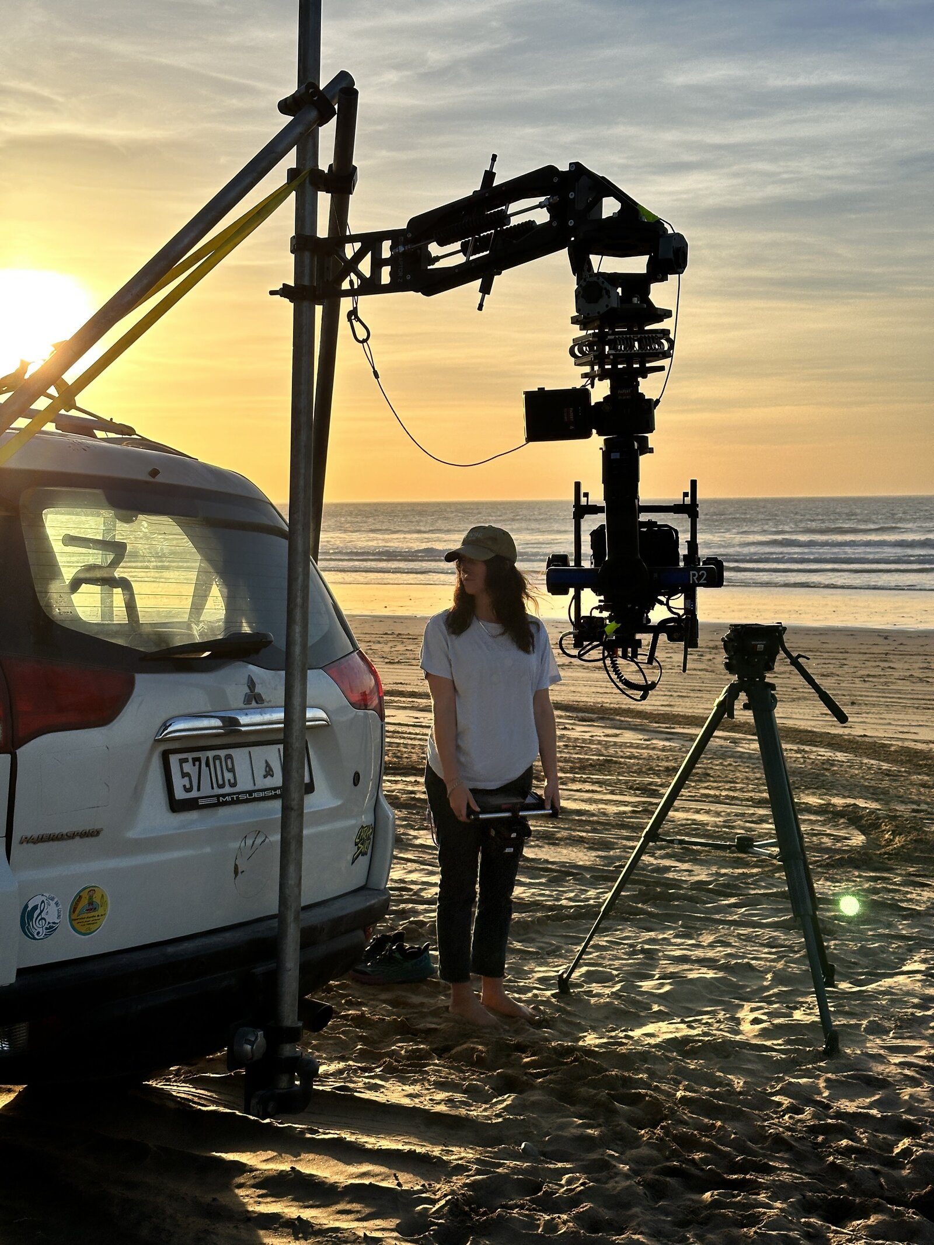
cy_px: 622
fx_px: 1727
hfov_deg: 30.3
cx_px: 467
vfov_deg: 39.7
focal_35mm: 48
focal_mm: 6.86
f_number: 1.78
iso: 64
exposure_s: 1/8929
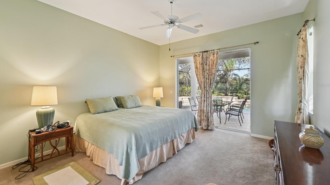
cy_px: 85
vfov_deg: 70.4
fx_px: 131
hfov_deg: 103.0
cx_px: 167
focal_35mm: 15
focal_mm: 14
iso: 400
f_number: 8
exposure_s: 1/50
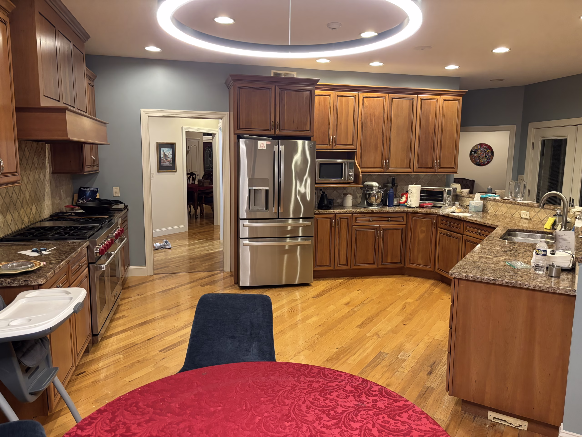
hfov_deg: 67.3
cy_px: 218
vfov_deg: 53.1
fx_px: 437
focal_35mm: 26
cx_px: 291
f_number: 1.6
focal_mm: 5.96
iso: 320
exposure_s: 1/60
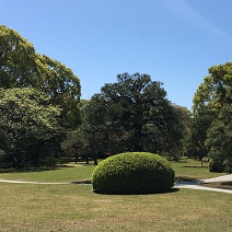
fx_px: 440
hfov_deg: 29.0
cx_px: 181
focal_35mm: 58
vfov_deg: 29.5
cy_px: 128
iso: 25
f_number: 2.2
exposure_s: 1/1637
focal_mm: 4.15
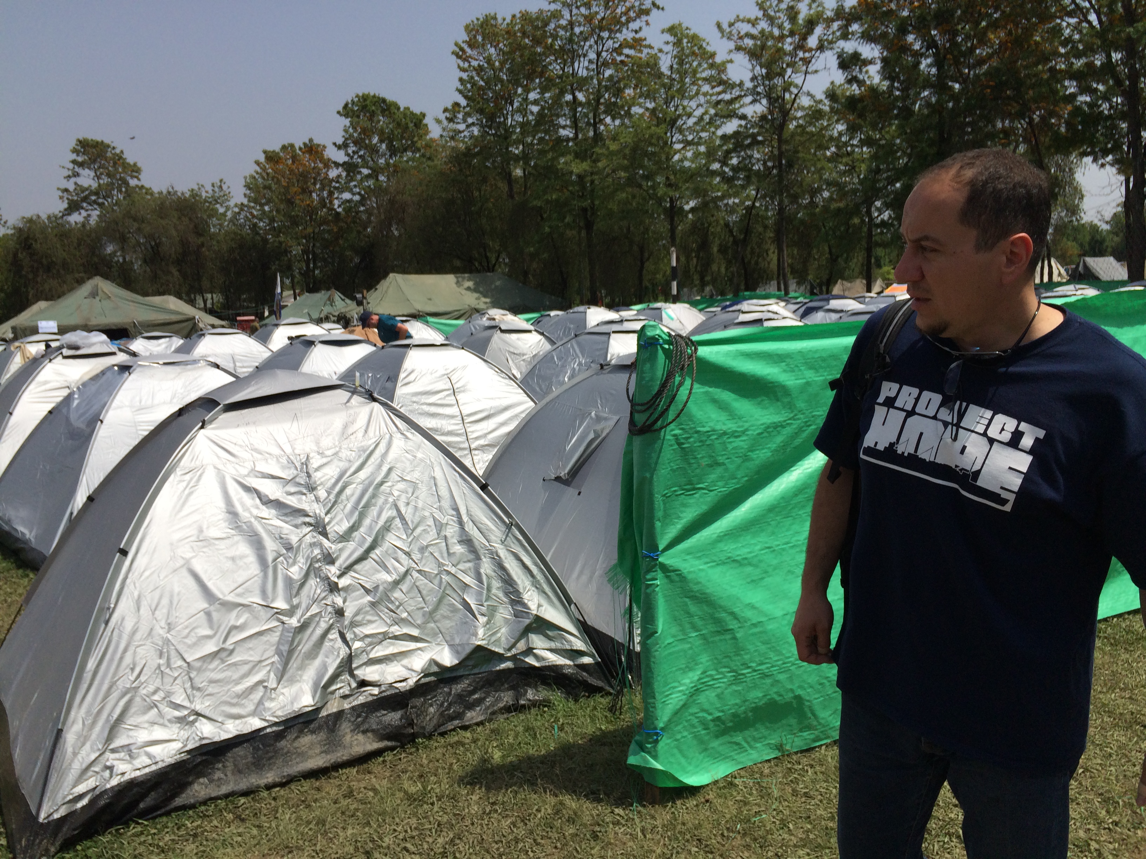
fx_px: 960
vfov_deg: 48.2
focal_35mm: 29
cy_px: 430
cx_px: 573
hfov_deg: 61.7
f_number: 2.2
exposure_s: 1/3731
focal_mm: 4.15
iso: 32
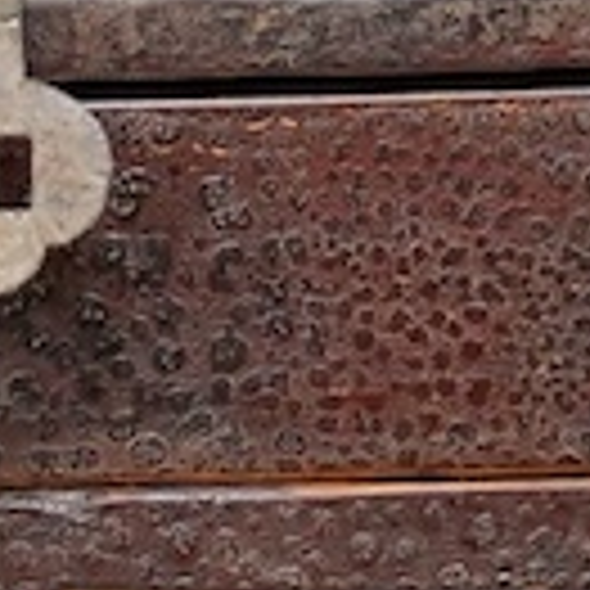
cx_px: -47
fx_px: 6344
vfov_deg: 5.2
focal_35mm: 329
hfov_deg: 5.3
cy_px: 1333
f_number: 6.3
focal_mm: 30
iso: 2500
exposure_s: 1/160
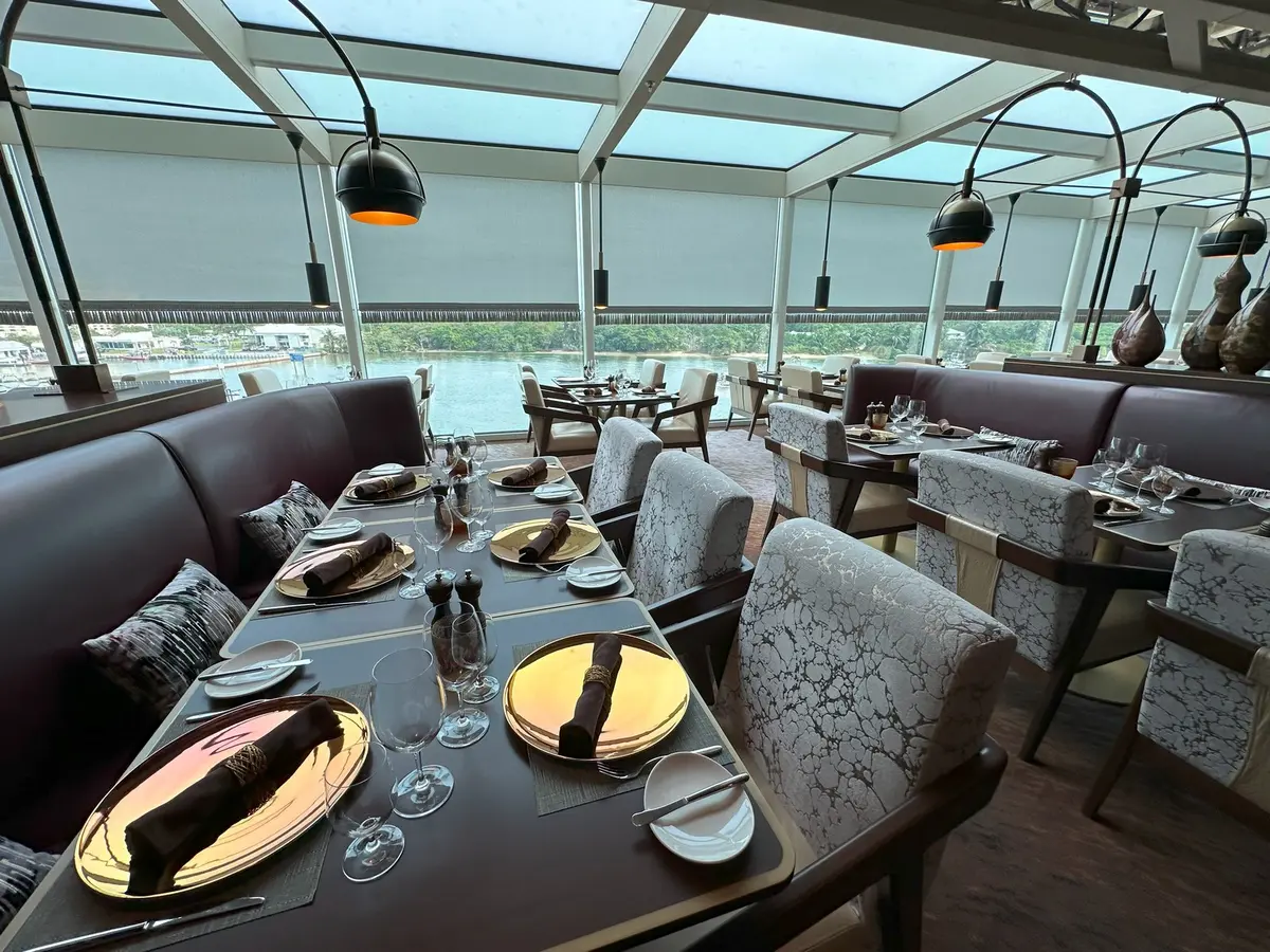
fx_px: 514
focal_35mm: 14
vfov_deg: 85.7
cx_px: 635
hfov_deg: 102.1
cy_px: 476
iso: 80
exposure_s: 1/246
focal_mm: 2.22
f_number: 2.2
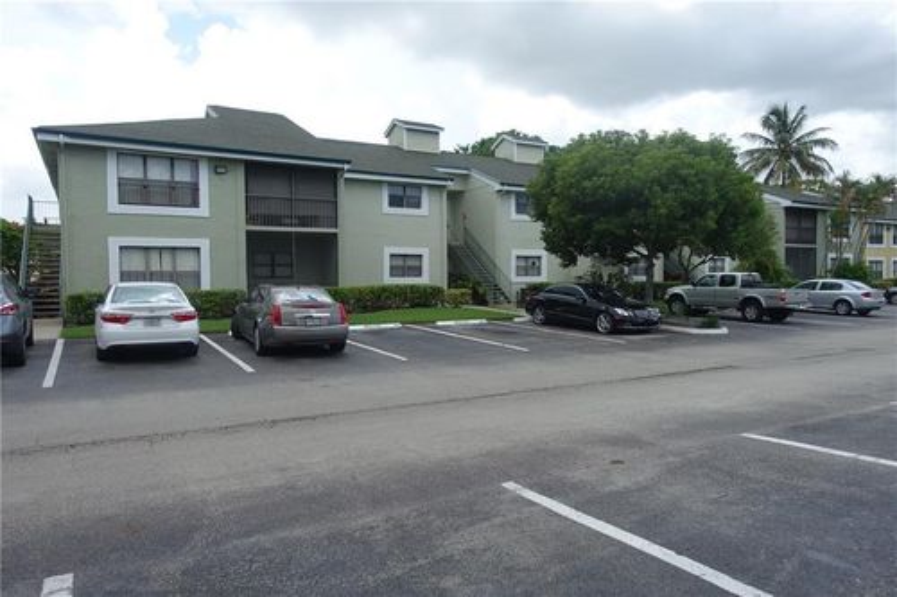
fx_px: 598
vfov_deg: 53.1
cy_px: 298
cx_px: 448
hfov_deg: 73.8
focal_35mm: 24
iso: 125
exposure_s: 1/320
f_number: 2.2
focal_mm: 8.8
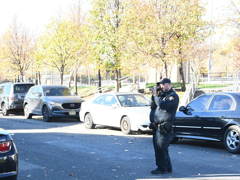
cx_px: 31
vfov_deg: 18.0
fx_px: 562
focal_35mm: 81
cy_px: 145
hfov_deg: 23.6
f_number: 8
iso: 800
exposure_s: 1/250
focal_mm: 30
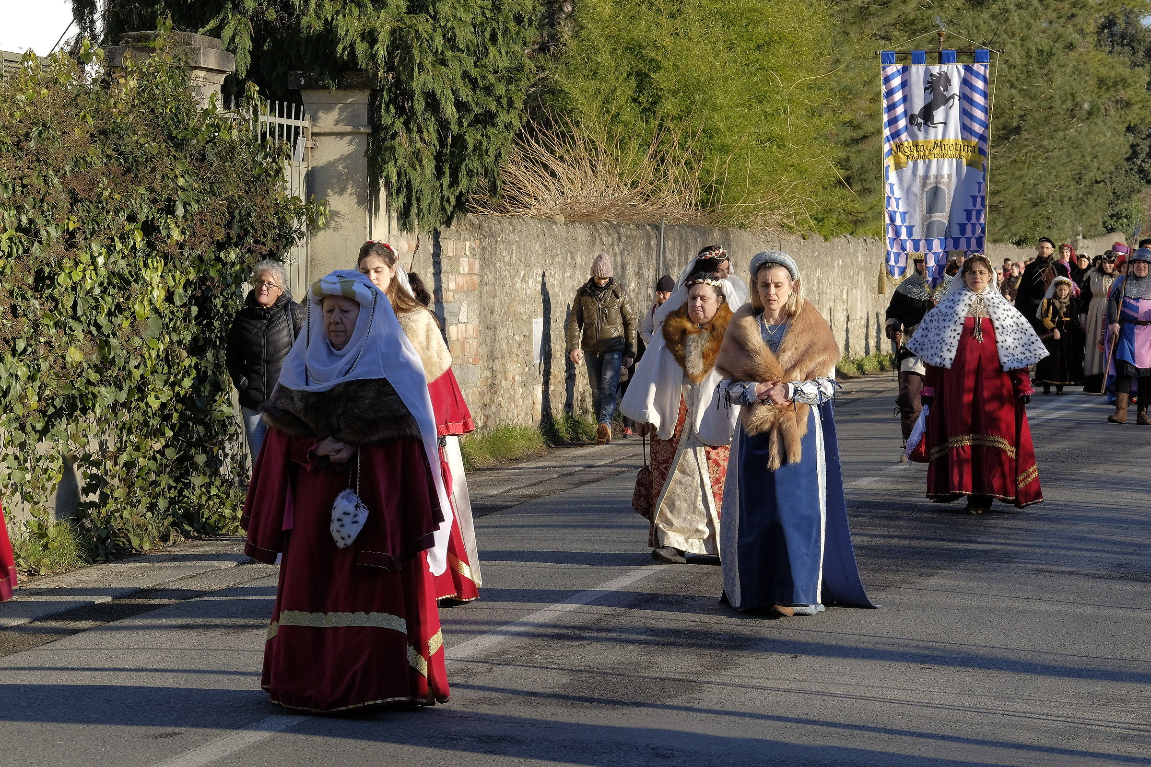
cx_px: 576
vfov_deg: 13.0
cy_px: 384
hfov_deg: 19.5
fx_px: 3357
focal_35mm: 105
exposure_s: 1/180
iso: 250
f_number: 9
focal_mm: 70
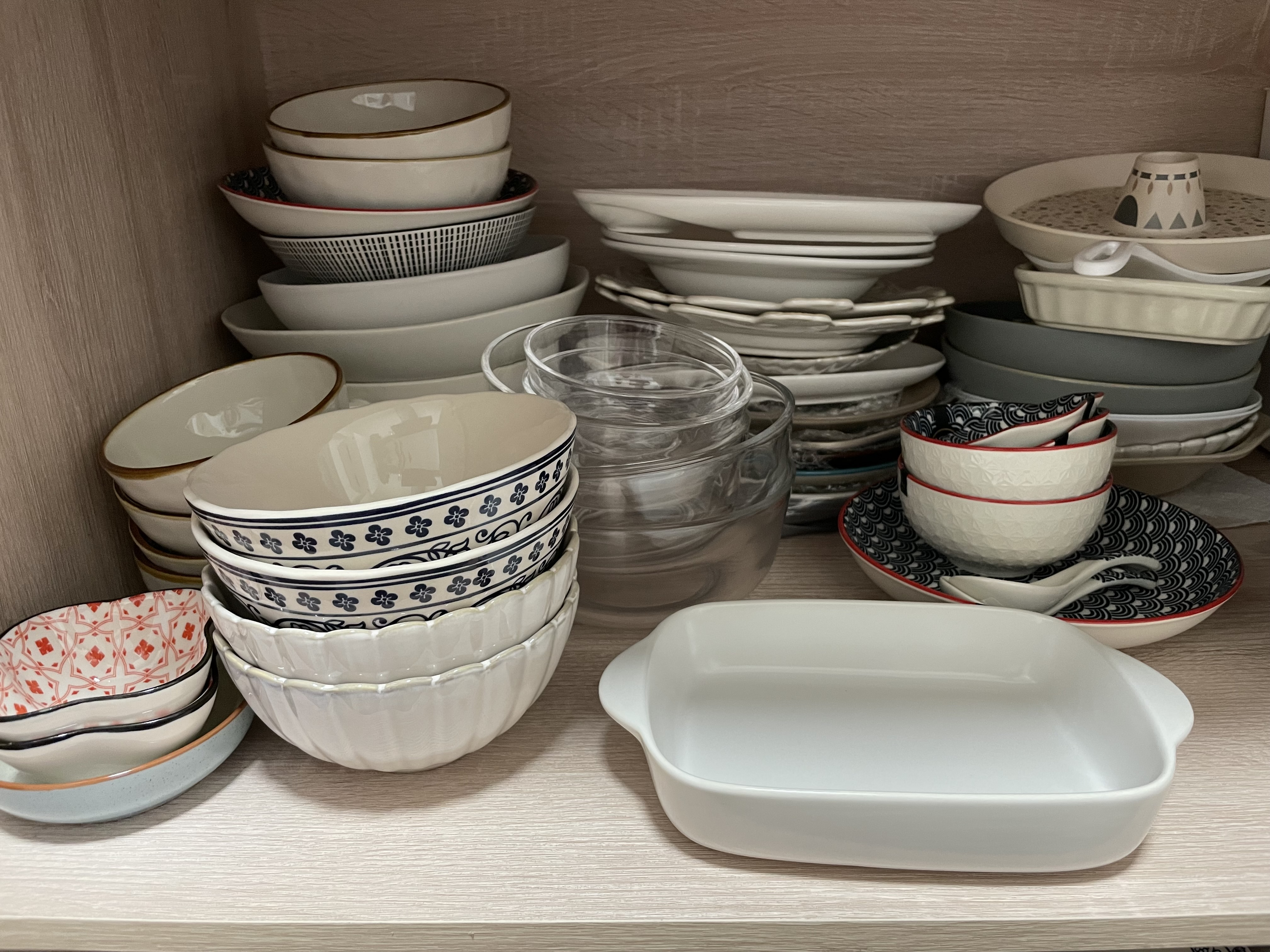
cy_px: 476
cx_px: 635
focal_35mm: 26
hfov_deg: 67.3
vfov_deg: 53.1
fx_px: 954
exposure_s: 1/60
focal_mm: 4.2
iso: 320
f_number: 1.6
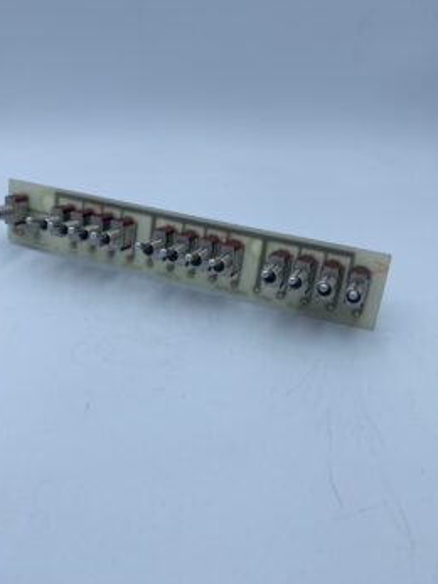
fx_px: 506
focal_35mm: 30
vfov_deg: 60.0
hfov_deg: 46.7
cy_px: 278
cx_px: 202
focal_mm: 4.25
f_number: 1.8
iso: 32
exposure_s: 1/1701
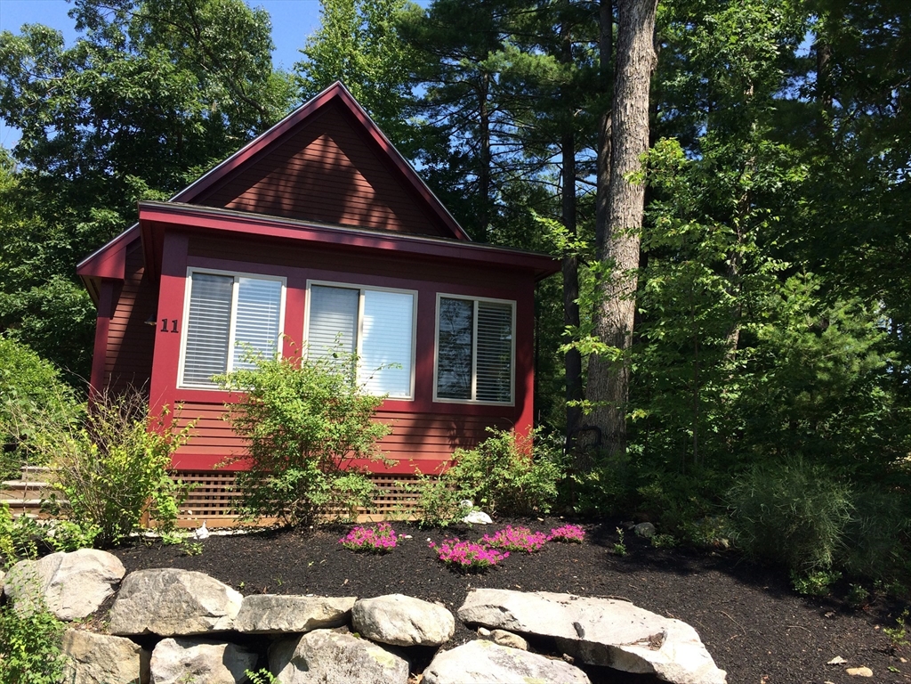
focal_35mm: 29
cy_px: 342
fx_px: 763
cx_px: 456
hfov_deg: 61.7
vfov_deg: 48.2
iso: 32
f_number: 2.2
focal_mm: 4.15
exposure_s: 1/933
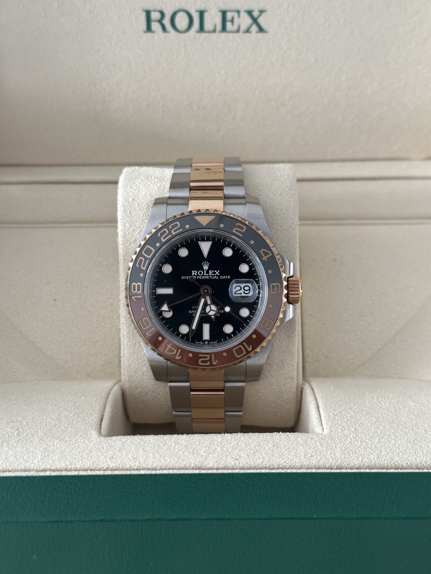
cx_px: 216
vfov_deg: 39.7
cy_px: 287
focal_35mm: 48
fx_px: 797
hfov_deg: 30.3
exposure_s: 1/52
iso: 250
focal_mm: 6.86
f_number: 1.78
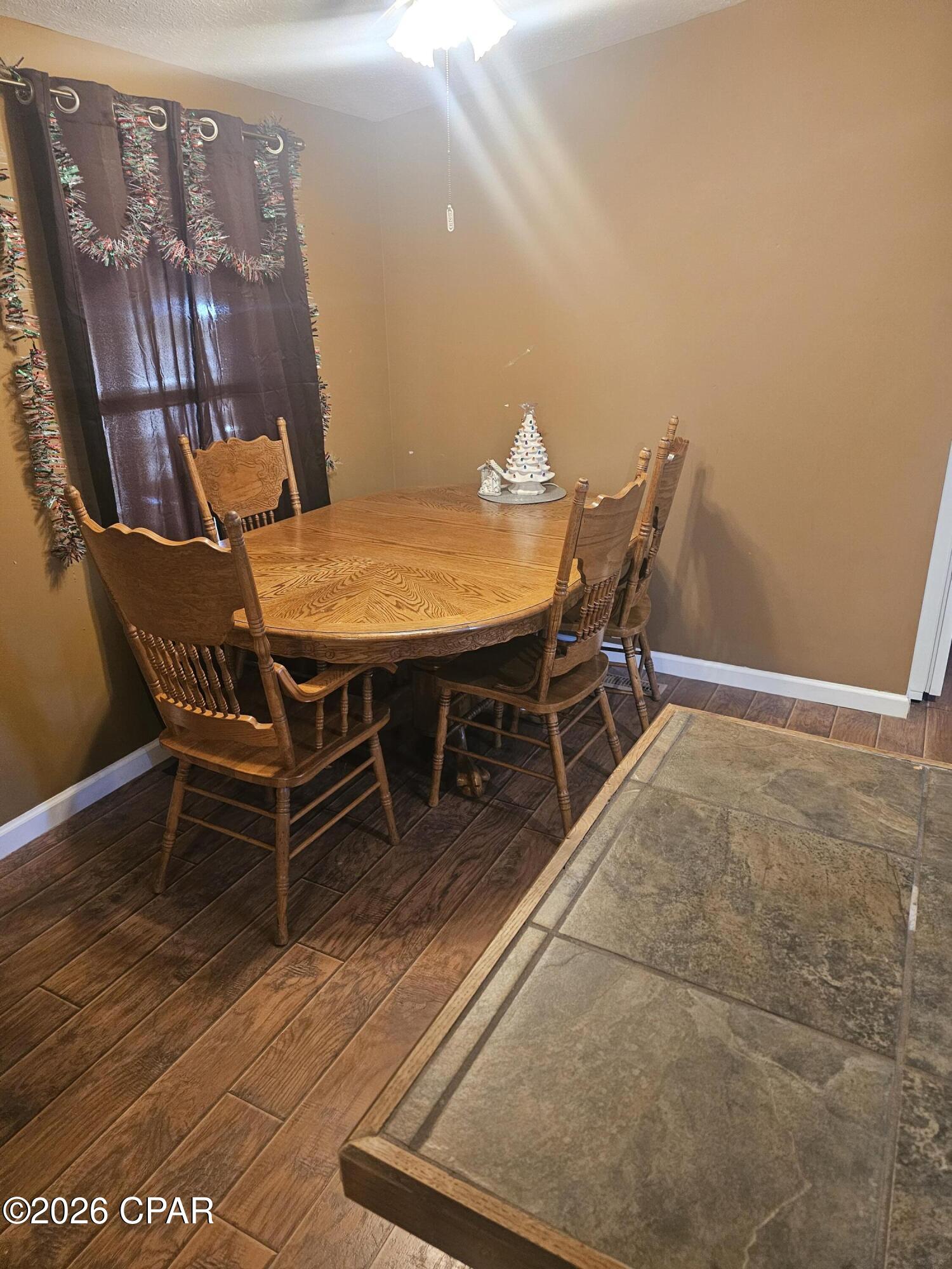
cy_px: 634
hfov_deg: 58.9
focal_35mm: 23
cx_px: 476
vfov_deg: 73.9
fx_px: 843
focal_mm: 6.3
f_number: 1.7
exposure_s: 1/60
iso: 800
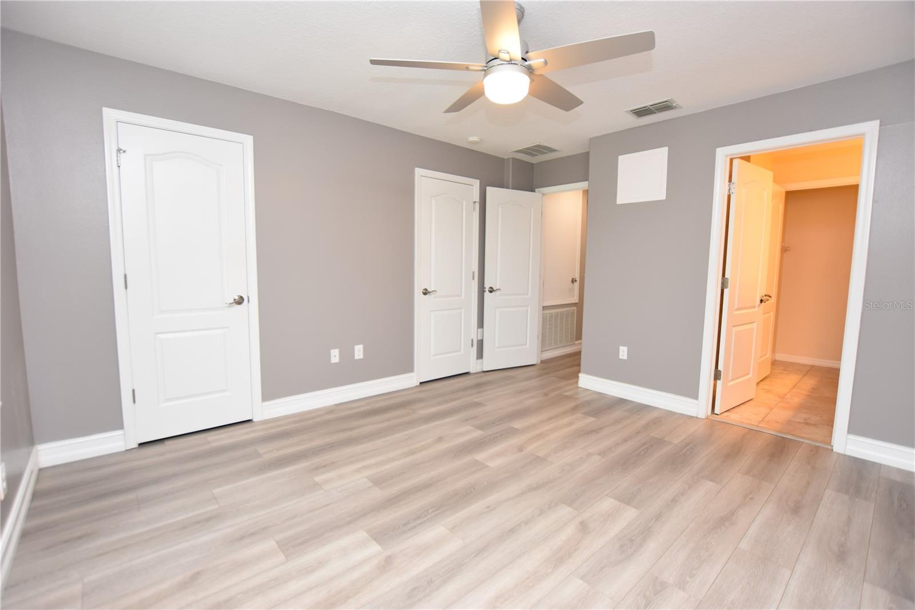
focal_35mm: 15
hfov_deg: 100.4
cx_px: 458
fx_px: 381
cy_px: 305
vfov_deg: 77.3
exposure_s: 1/60
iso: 450
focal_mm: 10
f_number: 4
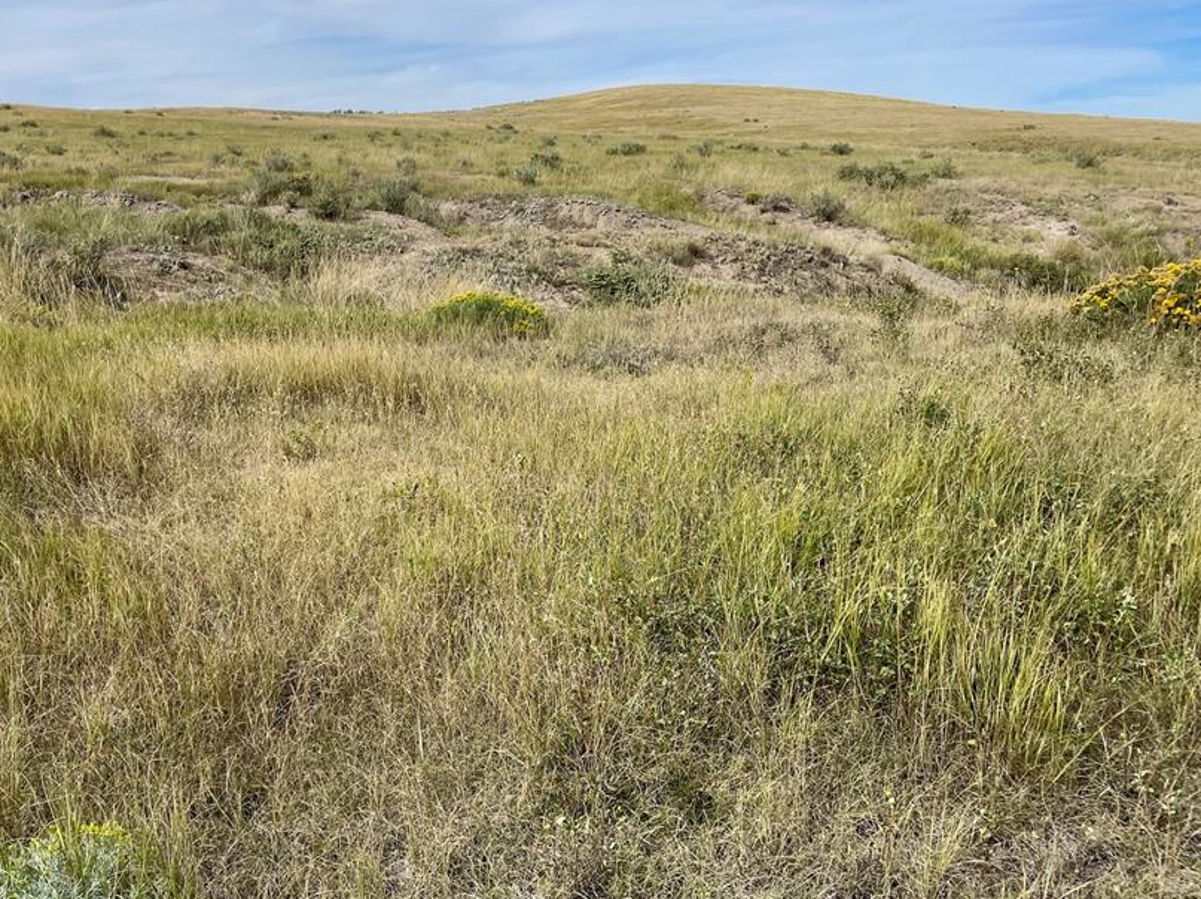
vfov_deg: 42.8
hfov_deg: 55.2
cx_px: 522
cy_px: 407
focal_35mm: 33
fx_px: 1144
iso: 32
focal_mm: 4.2
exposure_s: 1/4000
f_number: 1.6
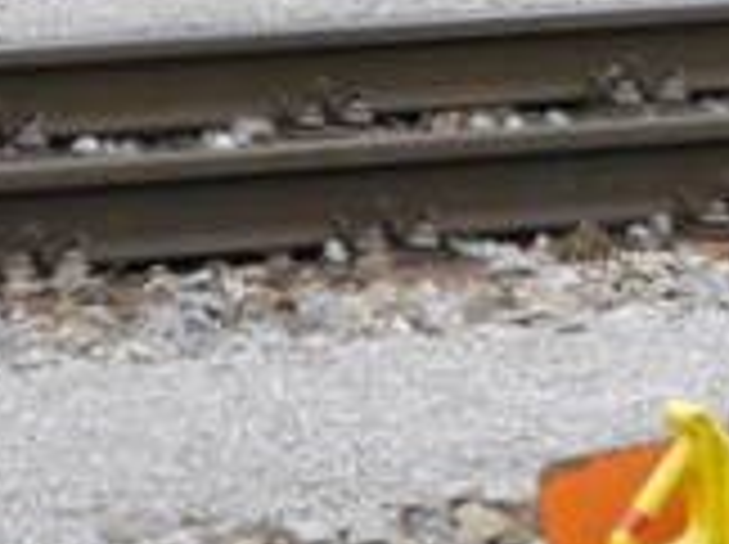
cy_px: -994
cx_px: 2376
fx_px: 11229
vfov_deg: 2.7
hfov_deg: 3.6
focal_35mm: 534
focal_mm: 36
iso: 250
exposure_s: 1/80
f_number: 5.3
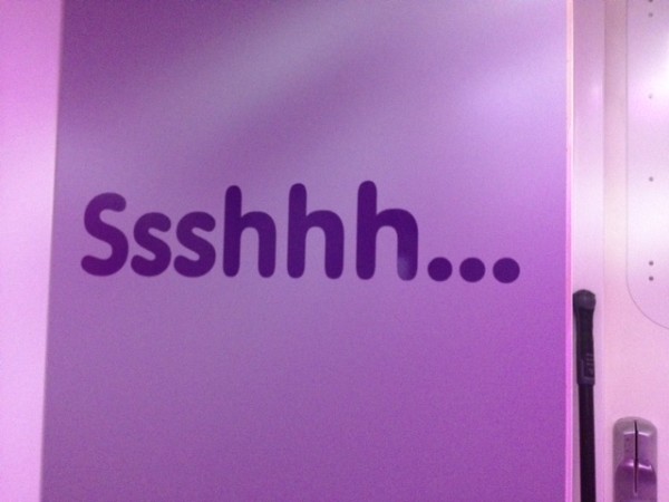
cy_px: 251
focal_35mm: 35
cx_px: 334
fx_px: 676
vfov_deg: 40.7
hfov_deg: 52.6
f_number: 2.4
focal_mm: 4.28
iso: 640
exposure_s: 1/15
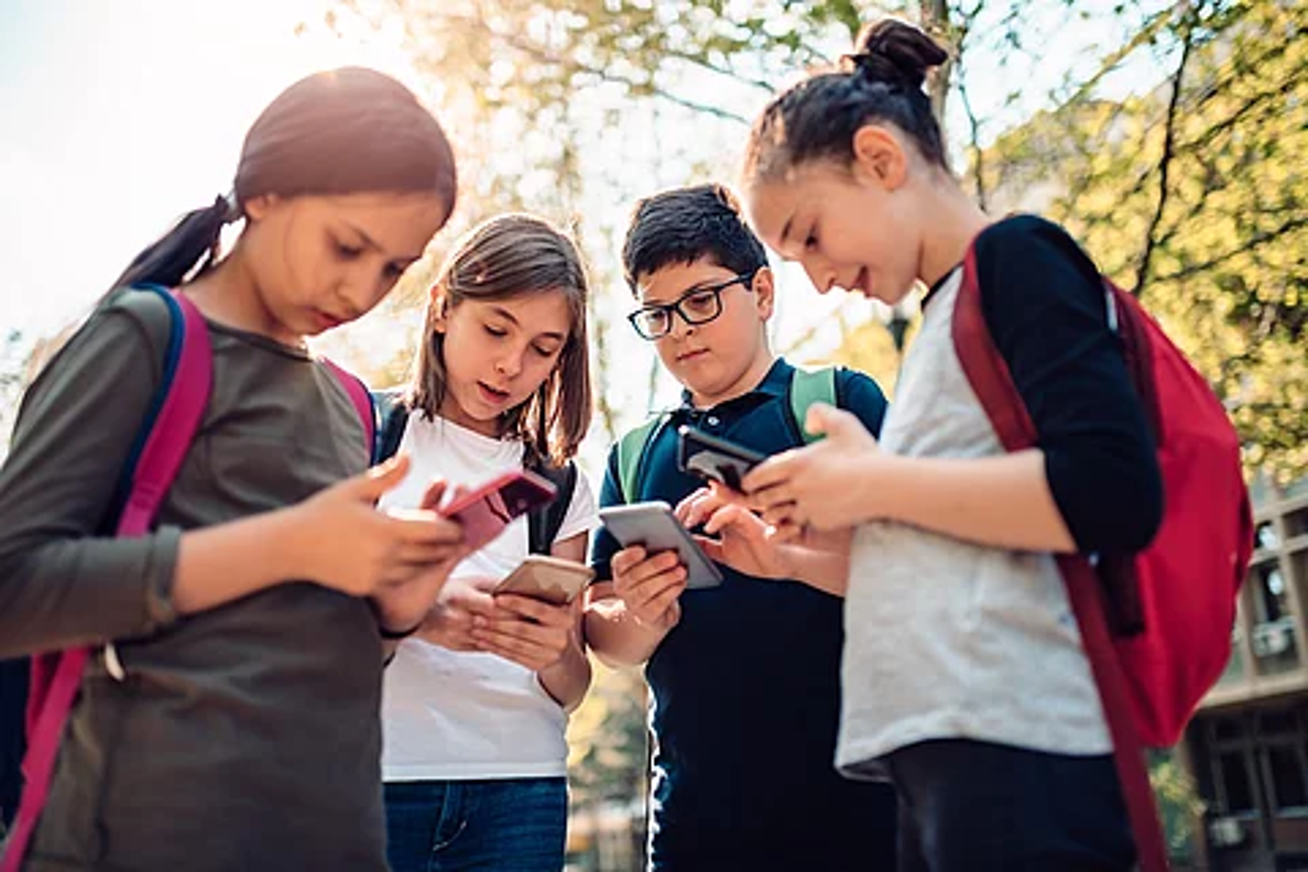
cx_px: 654
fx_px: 1272
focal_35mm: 35
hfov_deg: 54.4
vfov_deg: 37.9
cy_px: 436
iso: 100
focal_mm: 35
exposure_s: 1/1600
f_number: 1.4
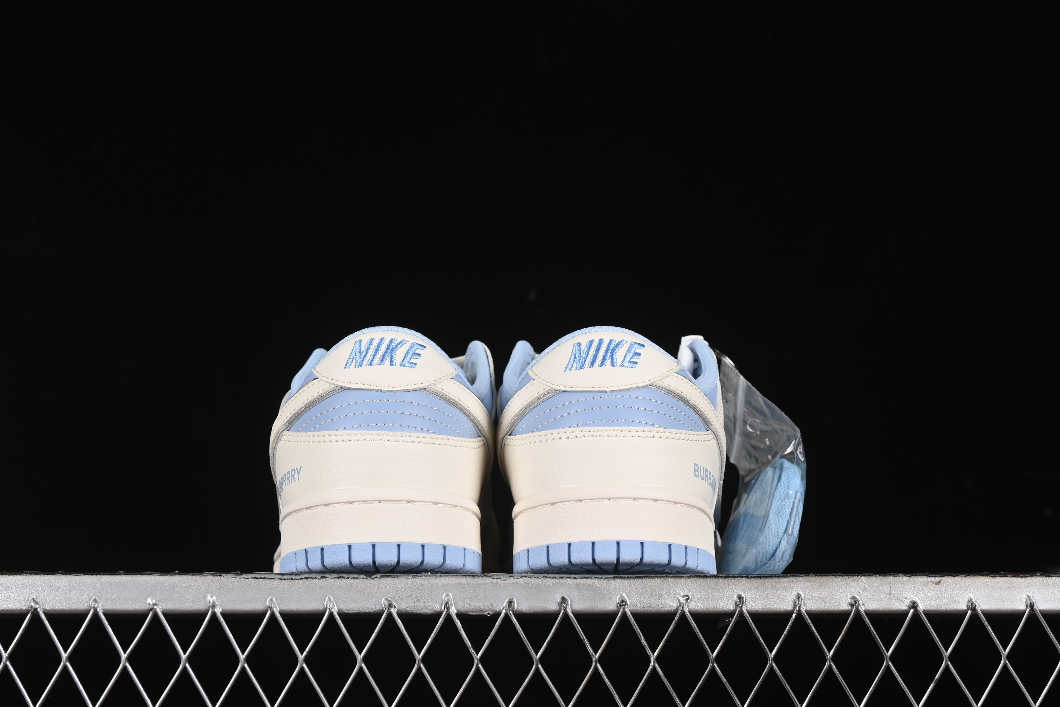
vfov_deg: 18.2
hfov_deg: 27.0
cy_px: 354
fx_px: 2208
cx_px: 530
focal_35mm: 75
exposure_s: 1/80
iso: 160
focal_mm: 50
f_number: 8
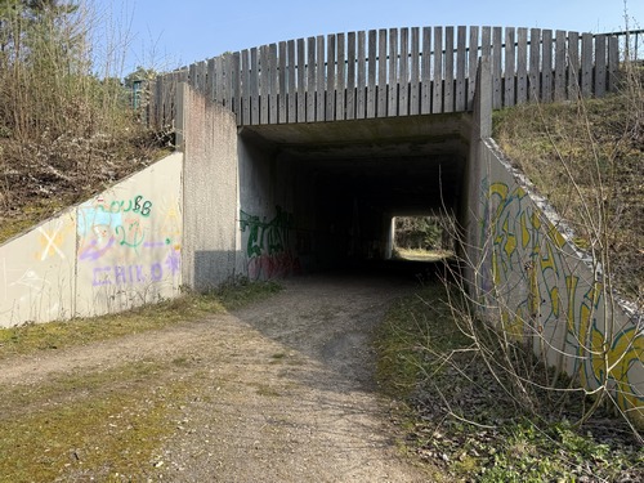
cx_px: 322
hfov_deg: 71.6
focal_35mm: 24
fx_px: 446
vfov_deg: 56.8
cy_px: 242
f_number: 1.78
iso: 80
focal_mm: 6.76
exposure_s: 1/1770
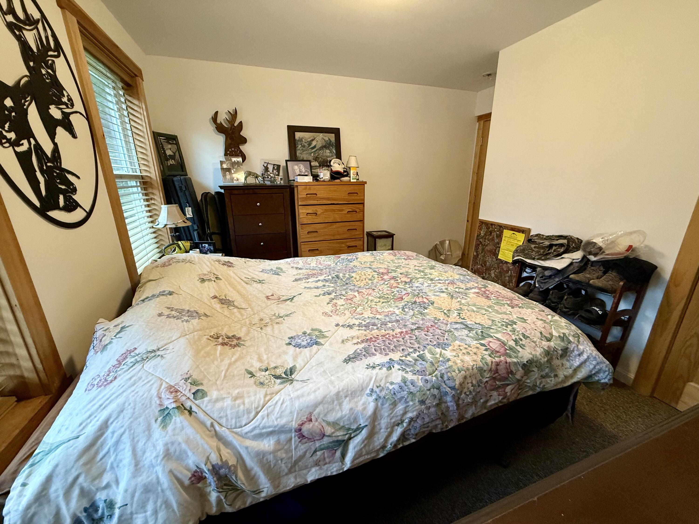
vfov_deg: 85.7
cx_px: 350
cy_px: 262
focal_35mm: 14
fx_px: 283
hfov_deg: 102.1
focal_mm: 2.22
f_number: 2.2
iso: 400
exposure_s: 1/60
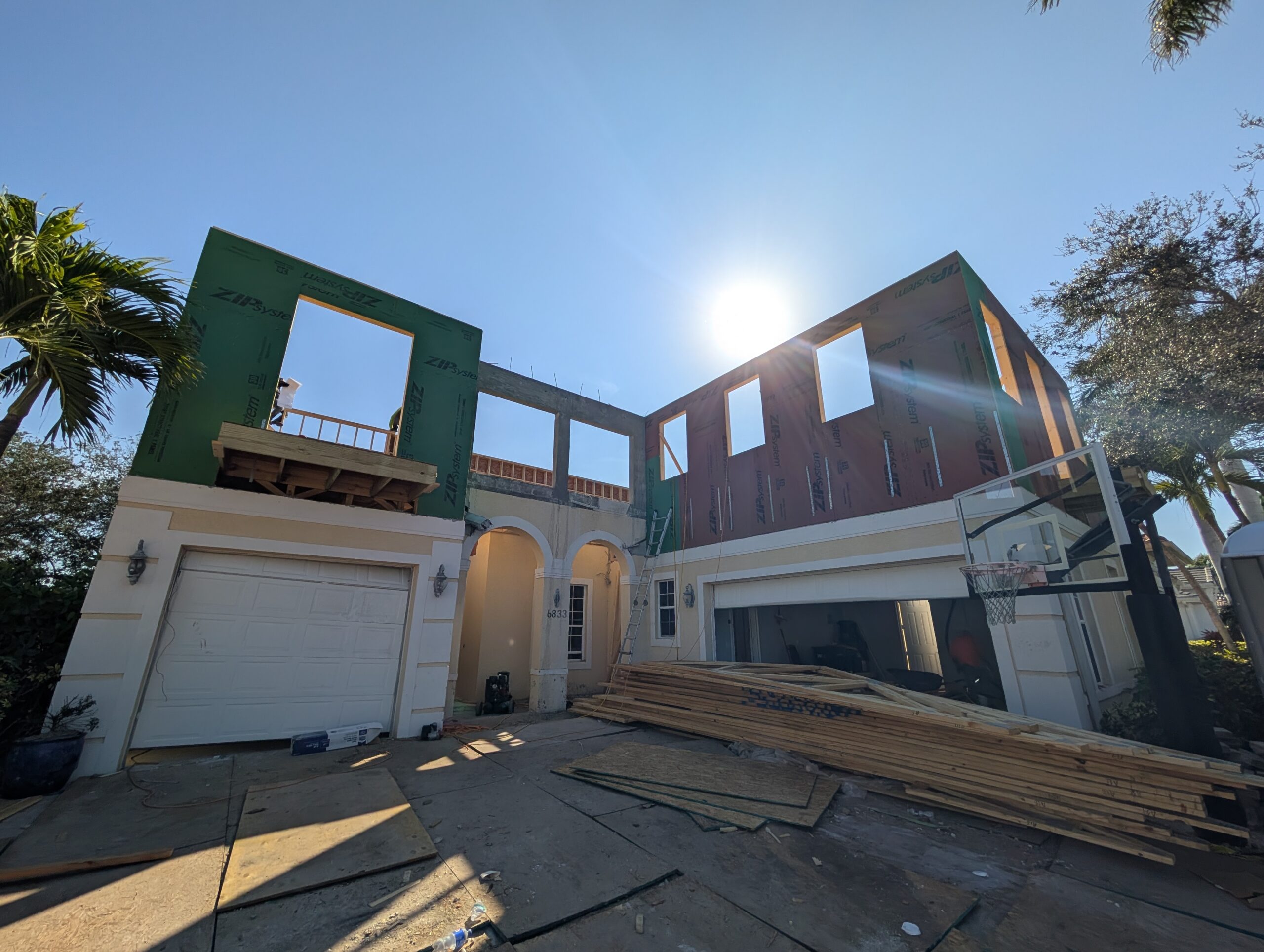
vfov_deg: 94.6
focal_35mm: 12
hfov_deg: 110.5
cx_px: 632
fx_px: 439
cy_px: 476
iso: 60
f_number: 1.7
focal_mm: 2.02
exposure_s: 1/7299
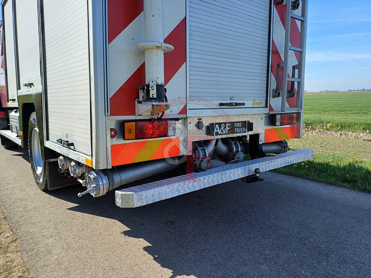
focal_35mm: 25
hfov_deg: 69.4
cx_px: 186
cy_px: 139
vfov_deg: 54.9
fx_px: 268
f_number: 1.8
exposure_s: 1/741
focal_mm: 4.65
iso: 50
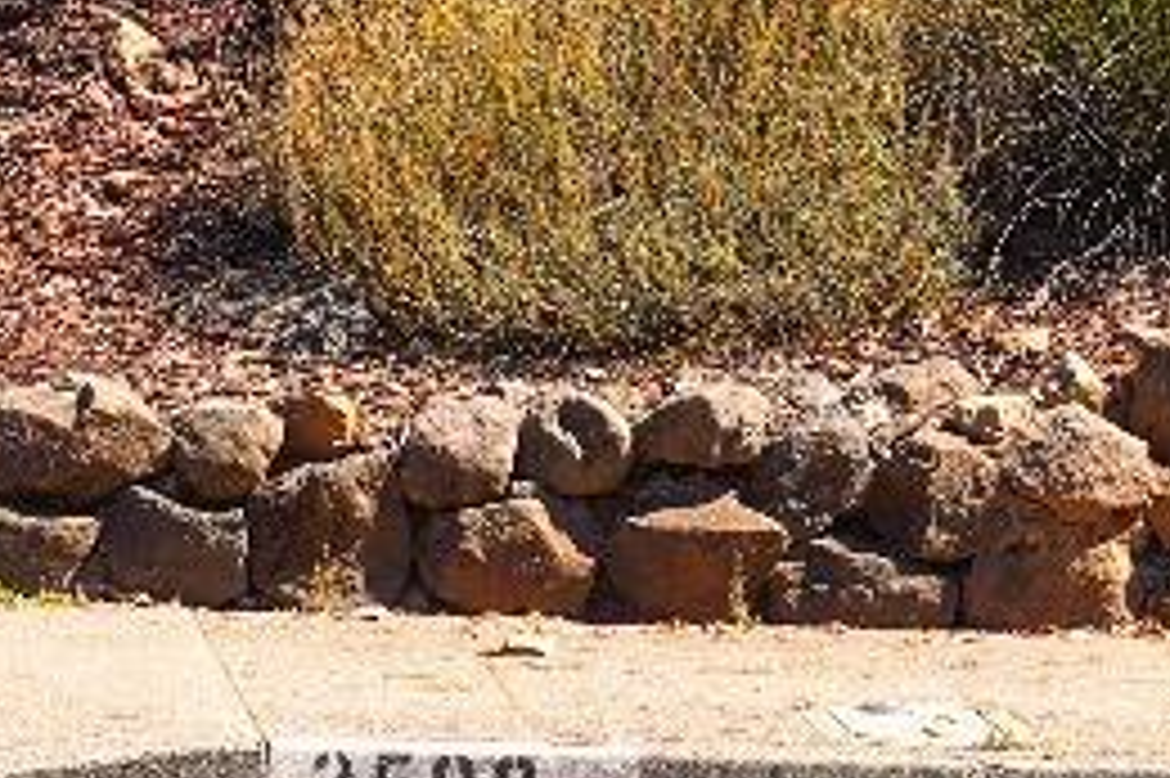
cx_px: 392
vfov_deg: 6.7
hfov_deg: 10.5
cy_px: -1070
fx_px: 6366
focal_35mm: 196
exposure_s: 1/160
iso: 200
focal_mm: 34
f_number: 8
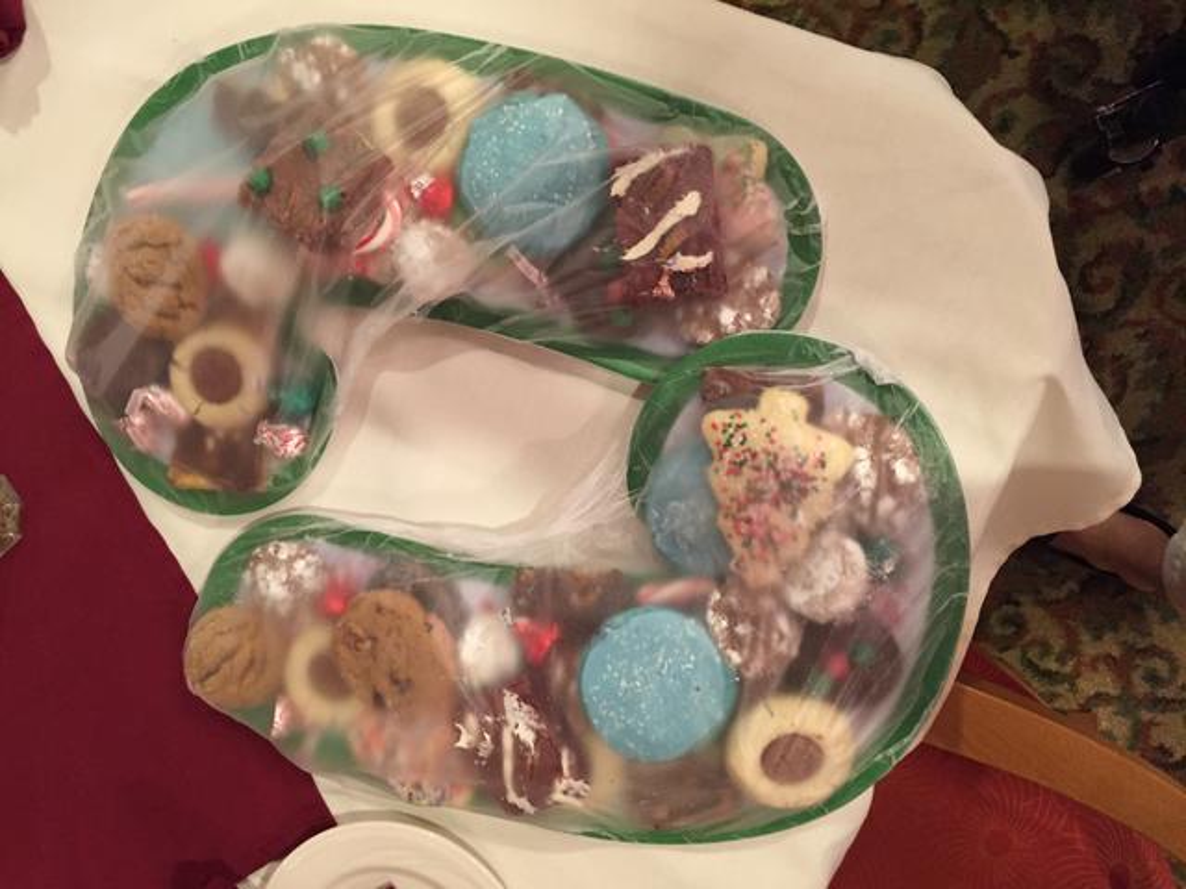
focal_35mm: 29
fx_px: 994
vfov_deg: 48.2
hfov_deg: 61.7
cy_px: 444
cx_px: 593
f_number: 2.2
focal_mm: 4.15
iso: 160
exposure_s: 1/30
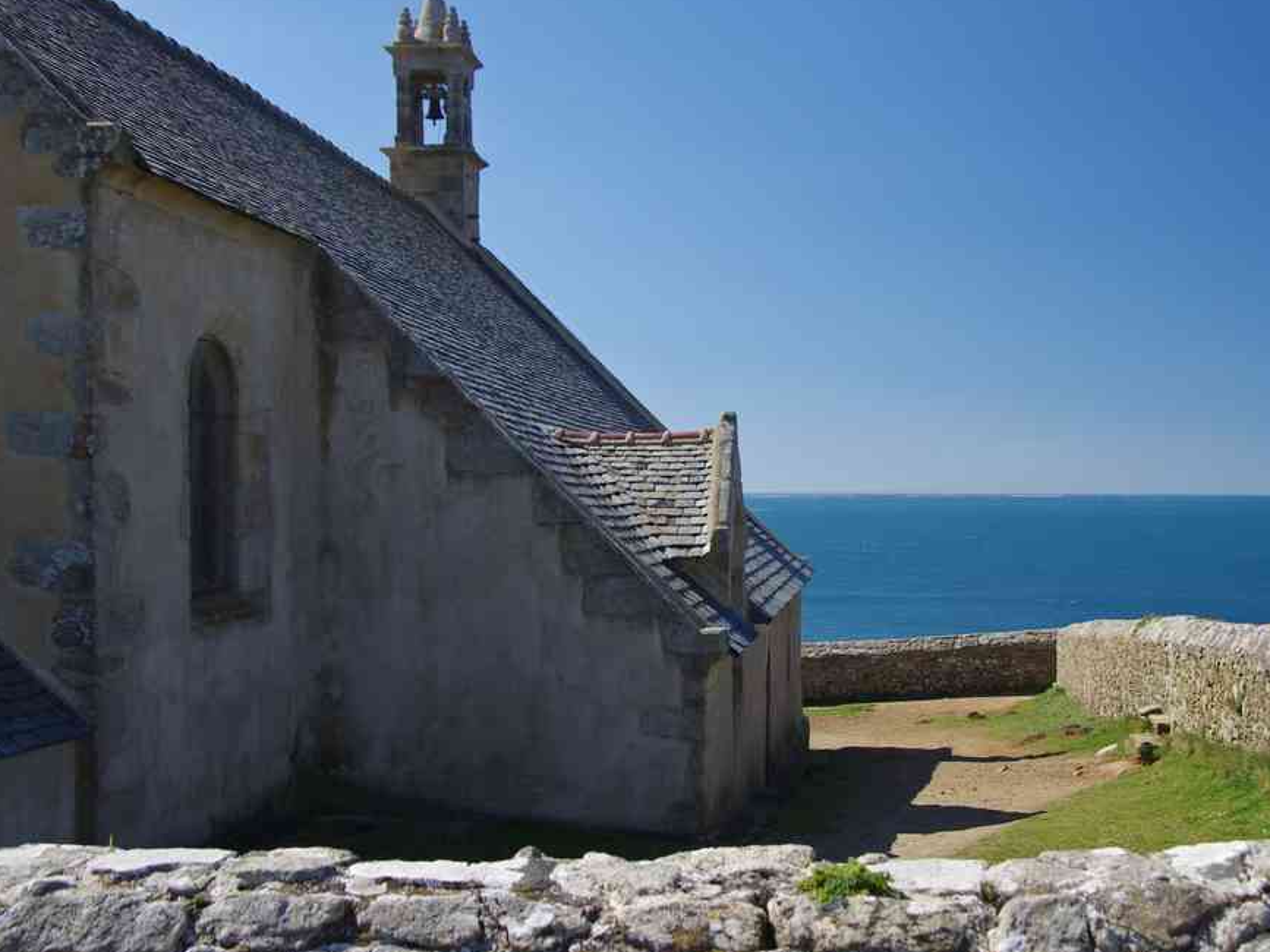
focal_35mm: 42
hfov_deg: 45.1
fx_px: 1524
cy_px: 477
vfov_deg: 34.7
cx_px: 724
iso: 200
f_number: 5.6
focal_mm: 25
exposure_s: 1/250
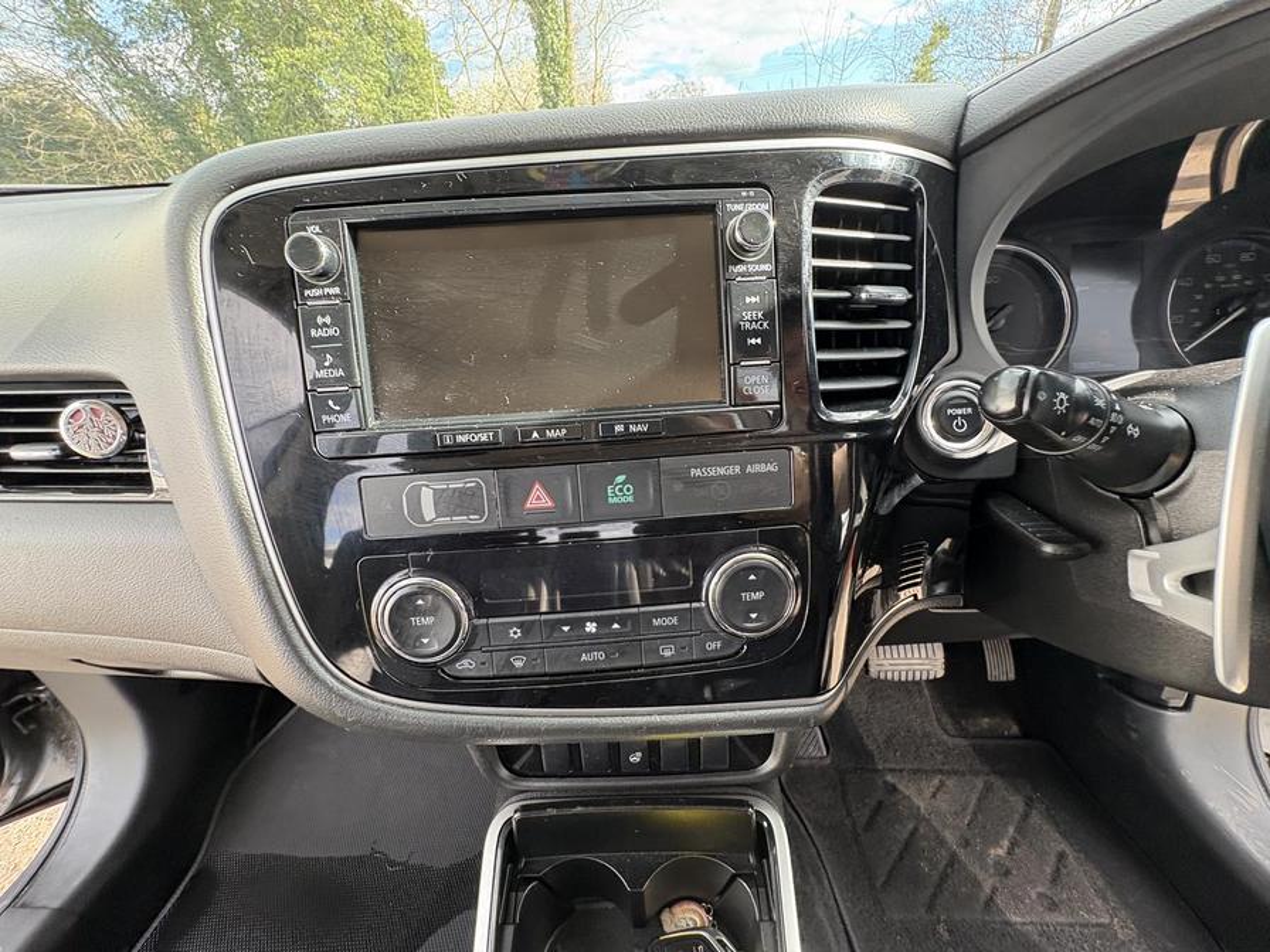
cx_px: 635
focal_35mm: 14
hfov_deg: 102.1
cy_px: 476
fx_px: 514
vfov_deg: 85.7
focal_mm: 2.22
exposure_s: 1/99
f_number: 2.2
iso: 200
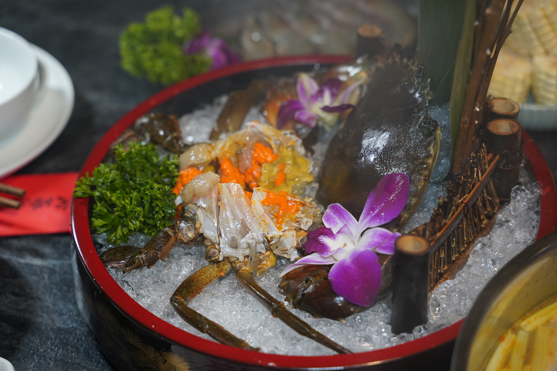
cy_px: 186
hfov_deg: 27.0
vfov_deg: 18.2
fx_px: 1160
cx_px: 278
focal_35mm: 75
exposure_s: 1/160
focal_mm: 75
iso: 1250
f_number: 4
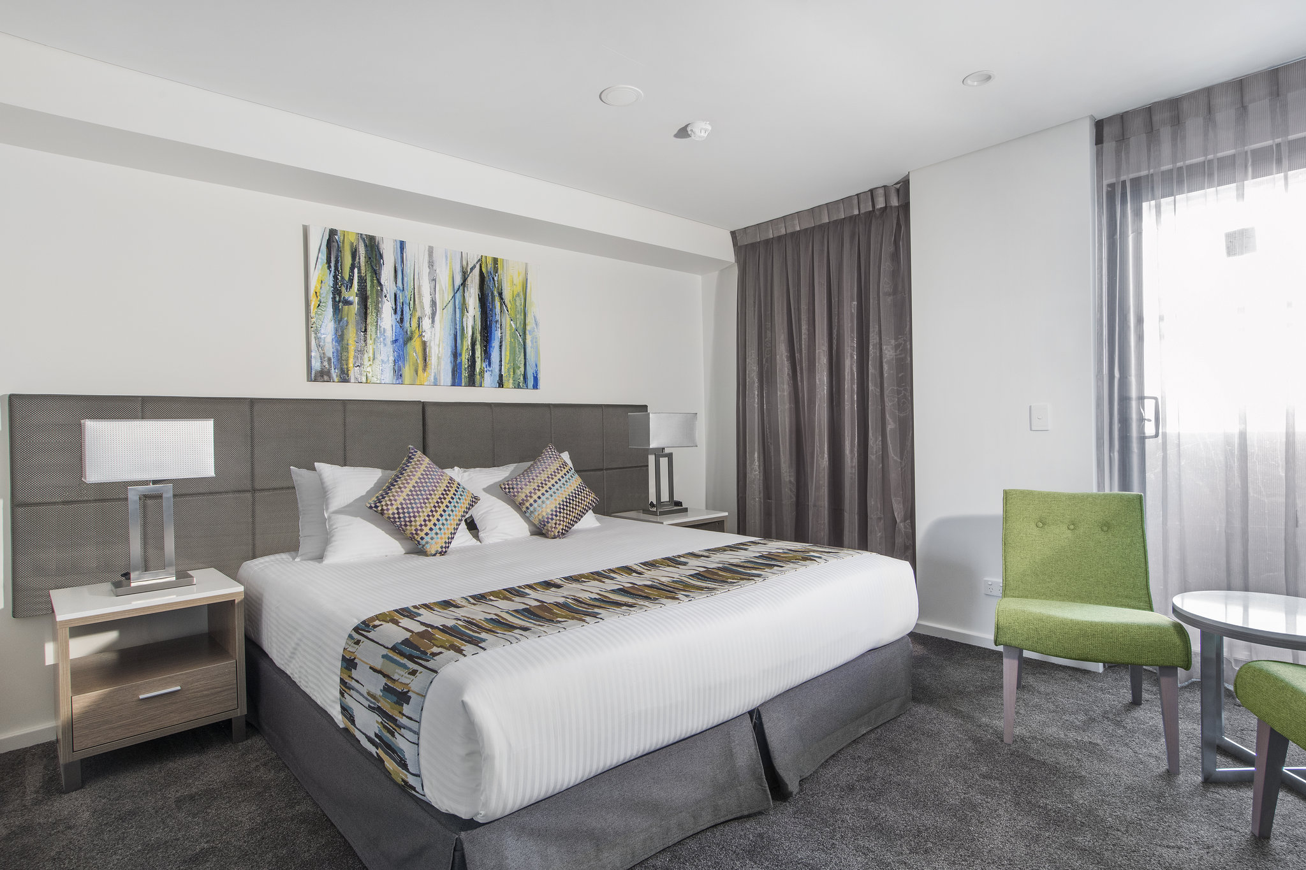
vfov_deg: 67.4
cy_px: 435
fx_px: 653
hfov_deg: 90.0
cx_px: 653
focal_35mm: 18
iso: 100
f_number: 11
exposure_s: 1/2
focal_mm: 12
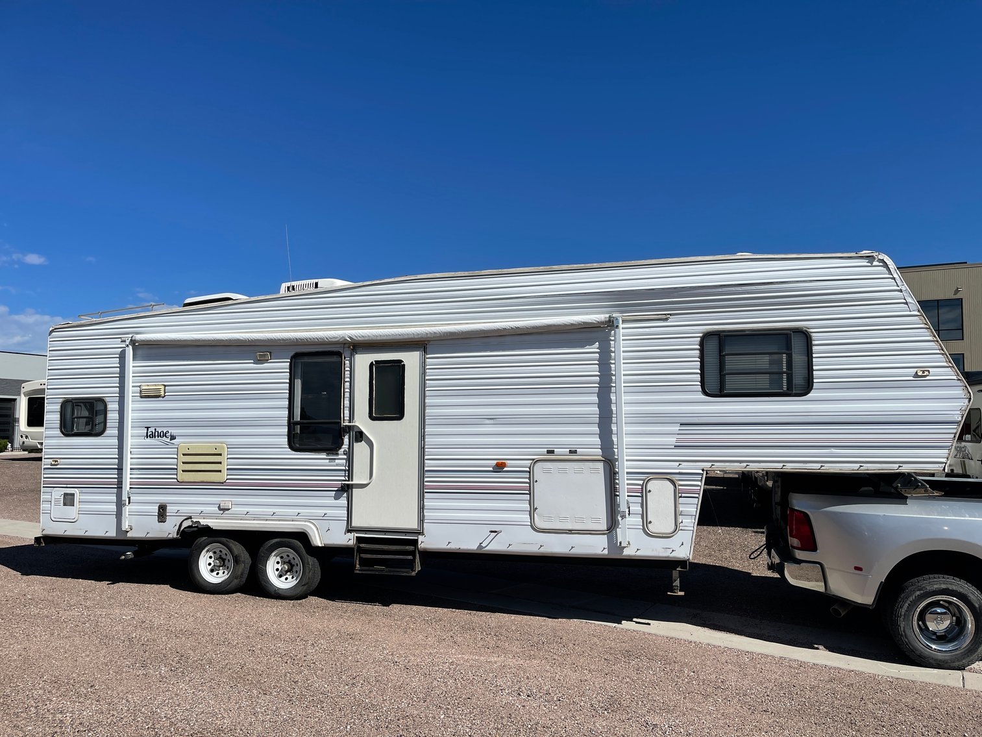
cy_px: 368
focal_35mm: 26
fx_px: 738
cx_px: 491
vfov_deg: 53.1
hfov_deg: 67.3
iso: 32
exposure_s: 1/7407
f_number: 1.6
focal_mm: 5.1
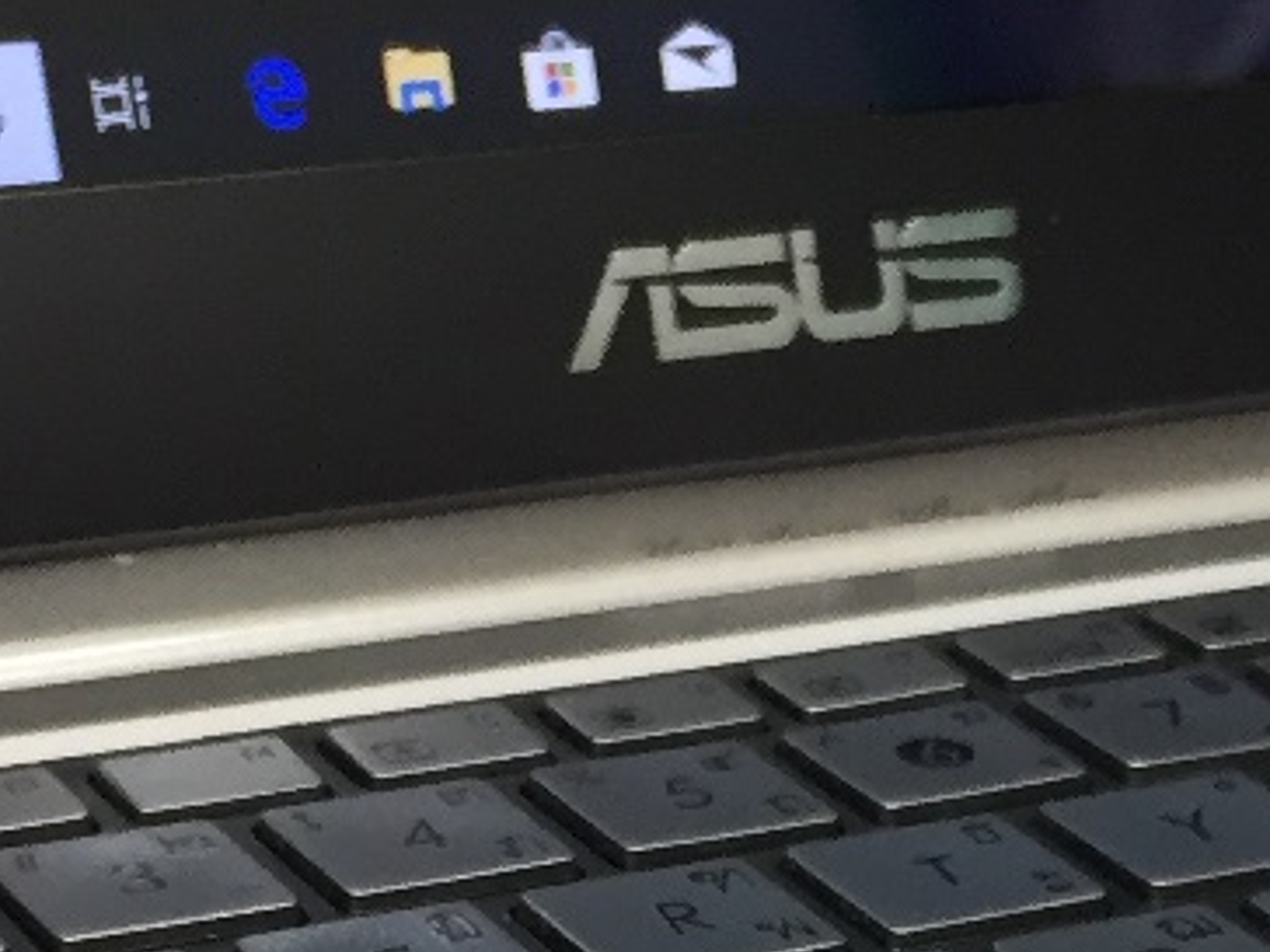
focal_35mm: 130
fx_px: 4769
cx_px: 813
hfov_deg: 15.1
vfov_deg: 10.6
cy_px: 1817
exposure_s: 1/33
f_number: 2.2
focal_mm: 4.15
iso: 80
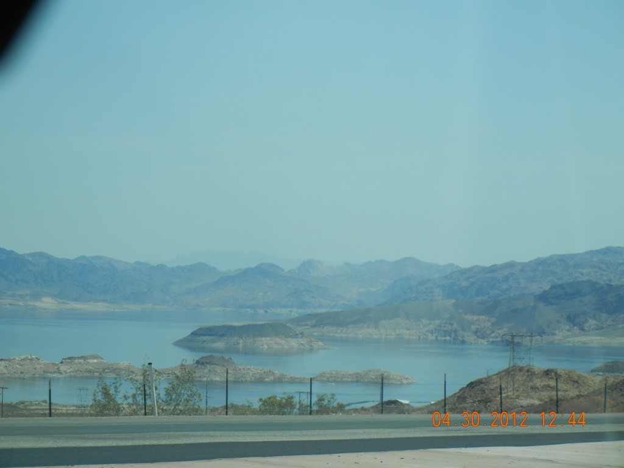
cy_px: 234
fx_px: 2398
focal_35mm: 133
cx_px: 312
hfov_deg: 14.8
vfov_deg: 11.1
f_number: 4.6
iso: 160
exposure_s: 1/910
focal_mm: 24
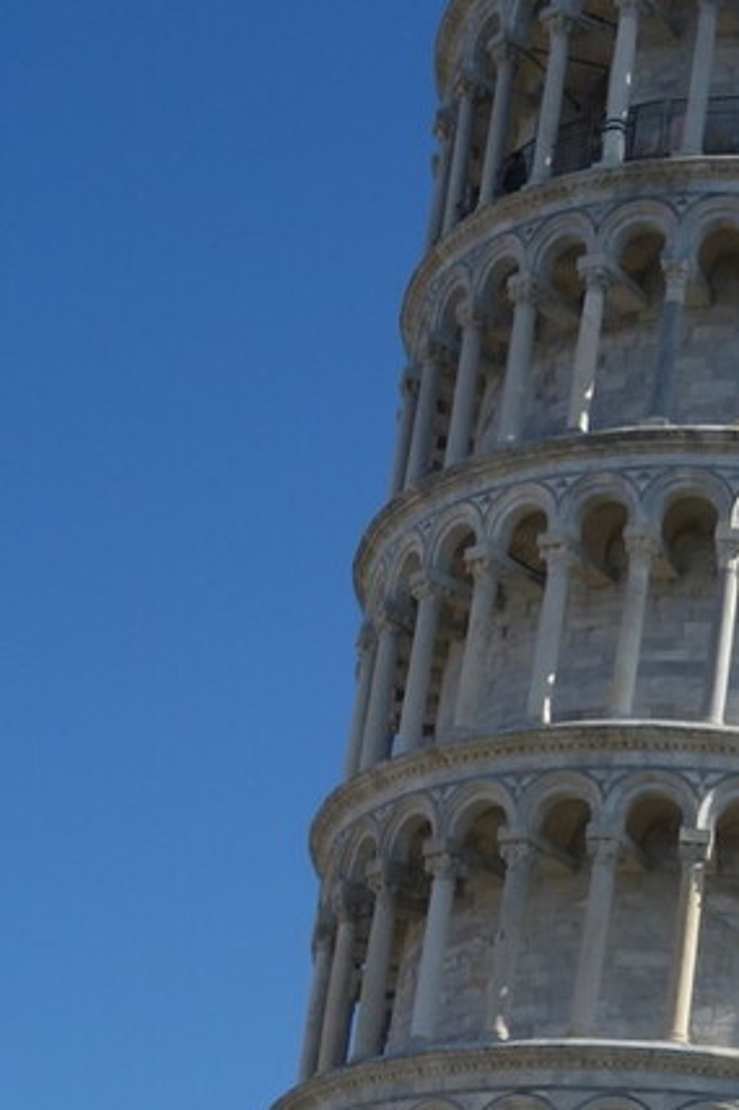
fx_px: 3266
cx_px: 1296
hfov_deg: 12.0
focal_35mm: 106
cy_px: 1105
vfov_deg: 18.8
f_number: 5.6
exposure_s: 1/640
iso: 125
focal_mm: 10.4
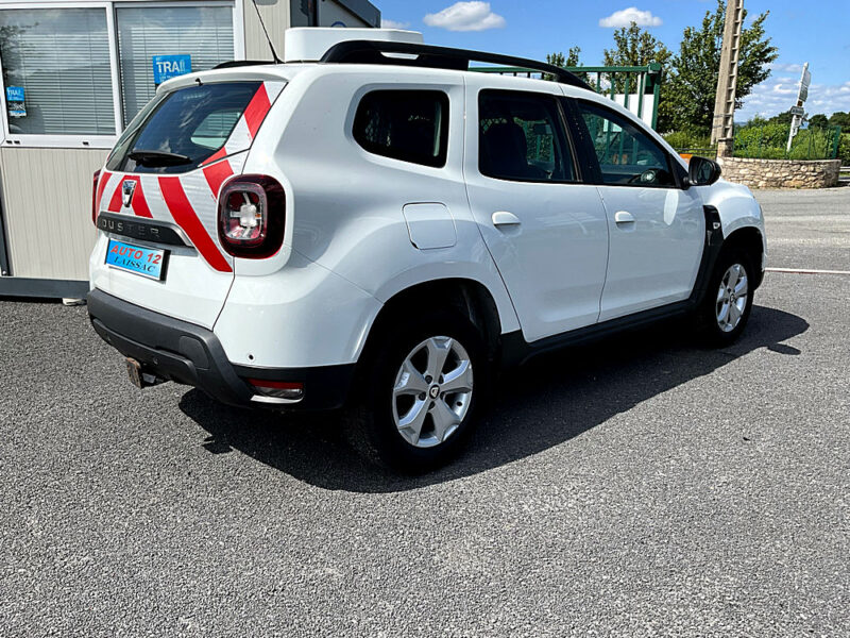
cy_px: 319
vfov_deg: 48.2
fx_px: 712
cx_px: 425
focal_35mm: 29
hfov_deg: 61.7
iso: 25
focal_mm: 3
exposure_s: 1/2141
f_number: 1.8
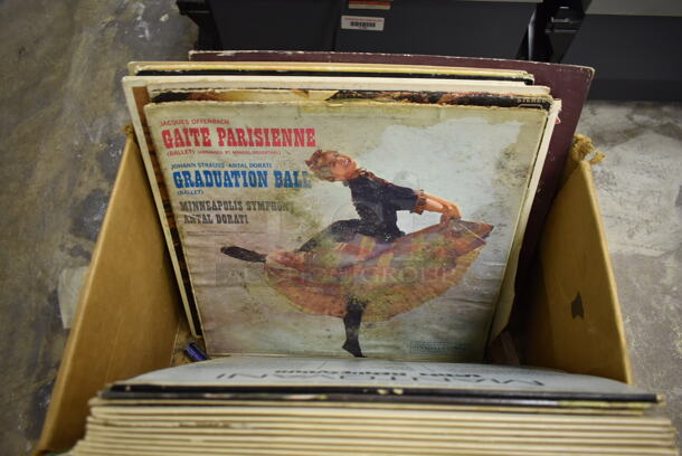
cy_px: 228
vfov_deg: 48.0
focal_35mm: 27
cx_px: 341
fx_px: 512
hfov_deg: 67.3
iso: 640
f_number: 3.5
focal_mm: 18
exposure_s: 1/30
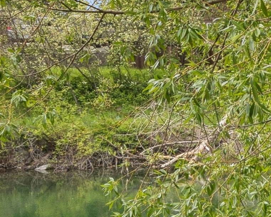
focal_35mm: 103
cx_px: 444
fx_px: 826
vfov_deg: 14.9
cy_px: 88
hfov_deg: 16.4
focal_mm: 10
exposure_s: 1/320
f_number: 6.3
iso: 100
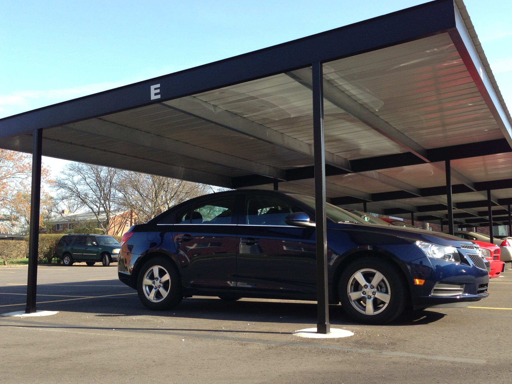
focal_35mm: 37
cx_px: 264
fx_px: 547
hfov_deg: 50.1
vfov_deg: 38.7
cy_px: 190
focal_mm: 4.13
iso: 50
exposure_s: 1/423
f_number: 2.4
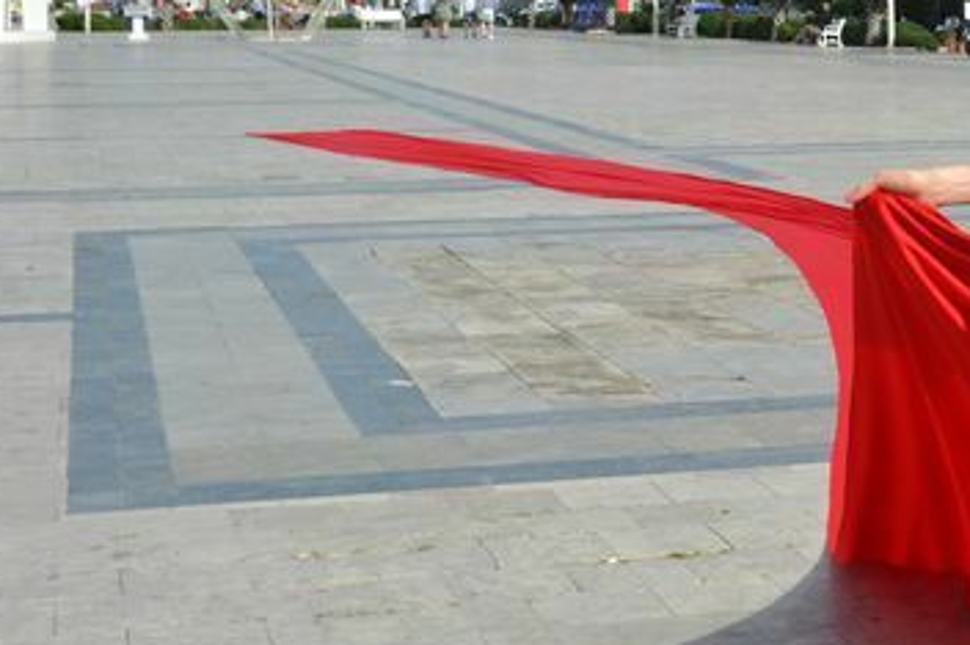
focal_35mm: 84
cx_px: 981
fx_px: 2261
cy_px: 189
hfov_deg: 23.2
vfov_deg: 16.2
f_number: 8
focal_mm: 26
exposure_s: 1/250
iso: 100
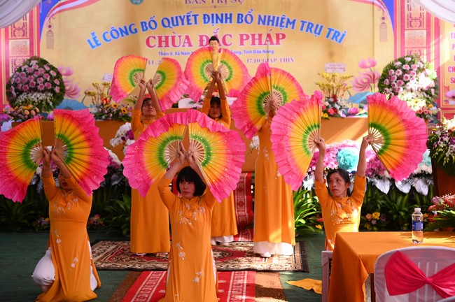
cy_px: 151
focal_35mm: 52
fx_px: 657
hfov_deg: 38.2
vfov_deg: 25.9
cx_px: 228
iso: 500
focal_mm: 52
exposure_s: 1/250
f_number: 4.5
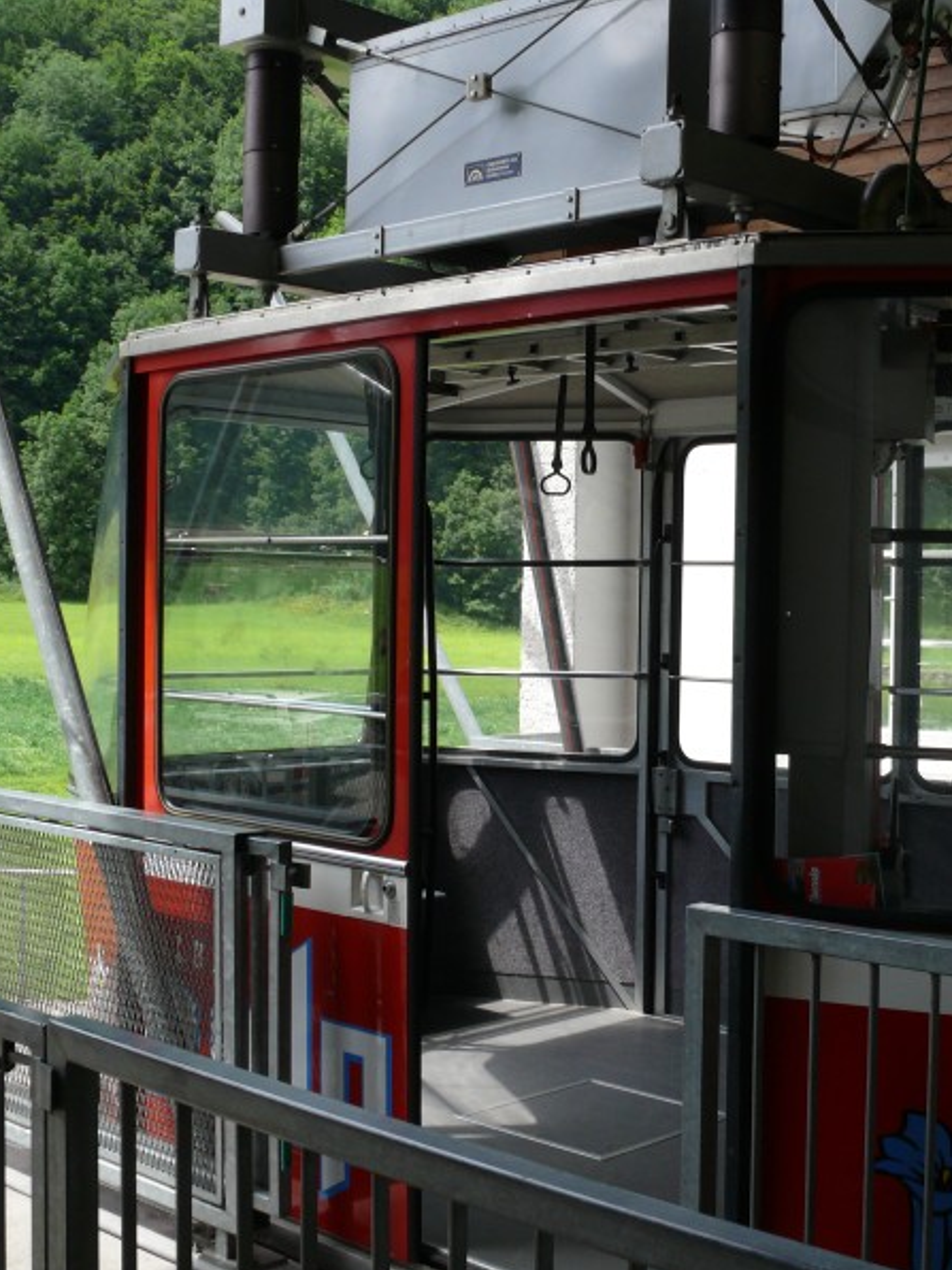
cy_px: 637
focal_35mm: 47
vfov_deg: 40.4
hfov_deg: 30.5
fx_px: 1723
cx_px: 686
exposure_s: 1/200
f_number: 5
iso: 100
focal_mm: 7.4
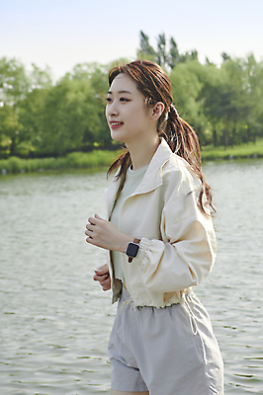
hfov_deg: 19.7
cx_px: 132
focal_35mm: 69
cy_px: 198
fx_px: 757
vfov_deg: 29.3
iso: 160
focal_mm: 58
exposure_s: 1/640
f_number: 5.6
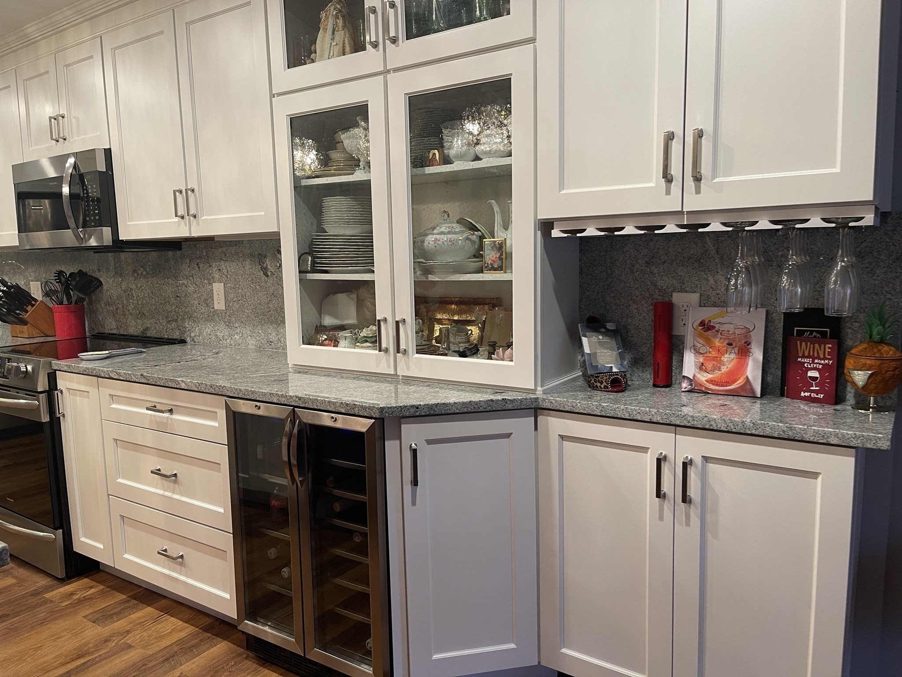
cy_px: 338
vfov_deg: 54.9
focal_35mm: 25
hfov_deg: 69.4
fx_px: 651
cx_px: 451
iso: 125
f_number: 1.6
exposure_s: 1/60
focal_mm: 5.1
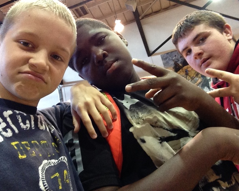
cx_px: 110
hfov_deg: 51.5
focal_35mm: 35
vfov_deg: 42.2
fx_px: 248
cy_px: 94
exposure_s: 1/30
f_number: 2.4
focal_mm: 2.15
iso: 250
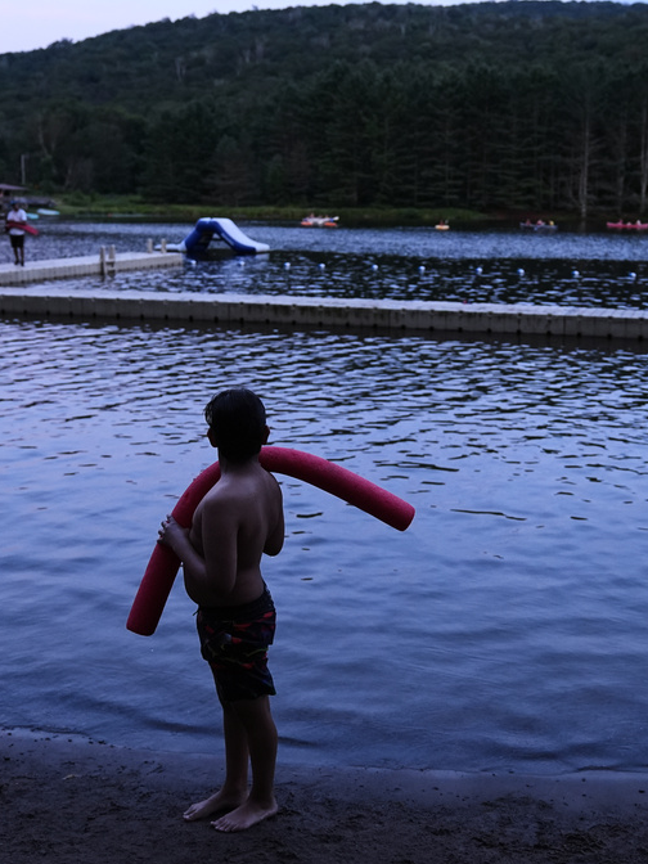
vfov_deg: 45.8
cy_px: 428
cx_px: 435
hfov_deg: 34.8
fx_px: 1023
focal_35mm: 41
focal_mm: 28
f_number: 2.8
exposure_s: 1/200
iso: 1600
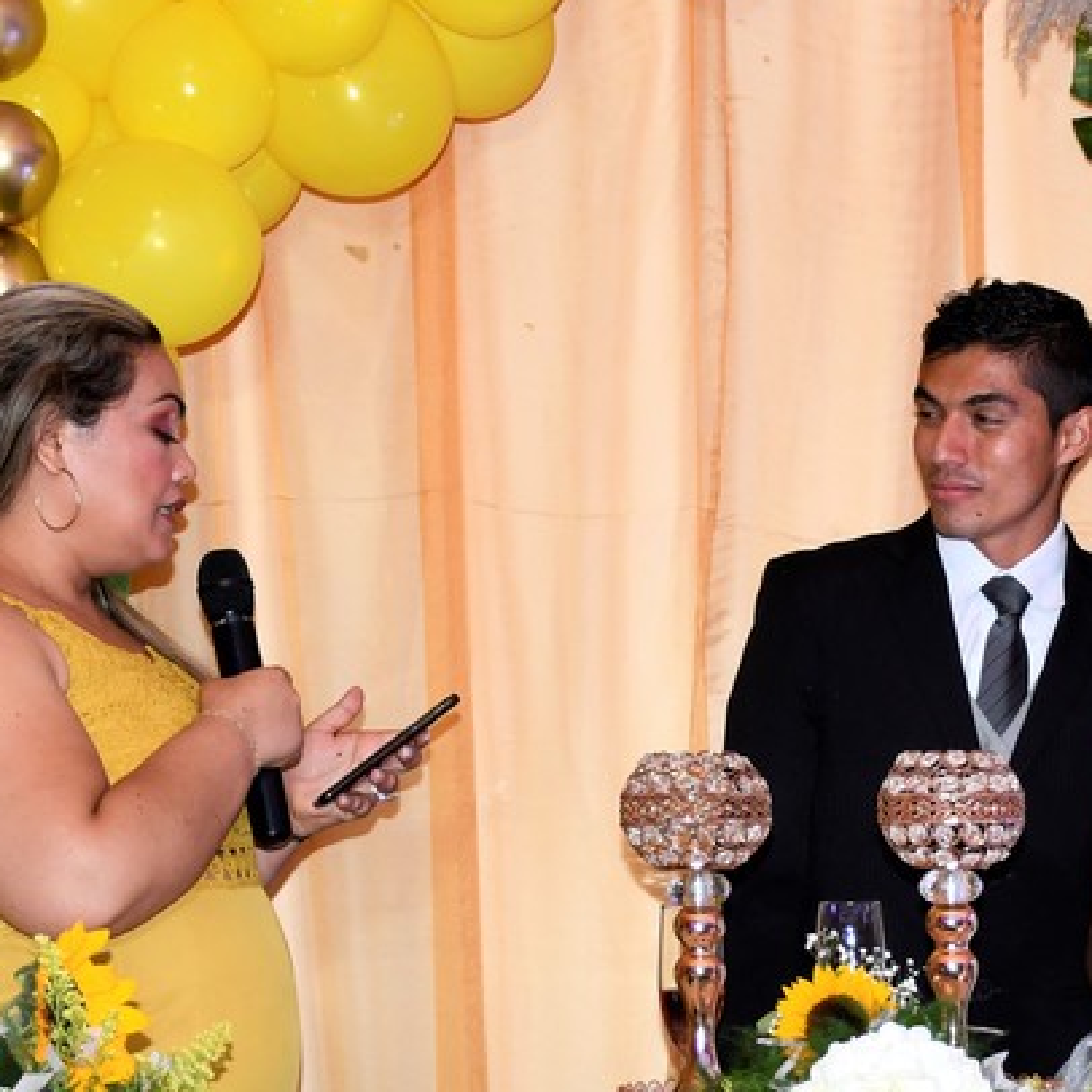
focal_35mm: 143
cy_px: 836
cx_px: 925
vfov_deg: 12.2
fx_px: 5104
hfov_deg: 12.1
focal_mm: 38
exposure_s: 1/60
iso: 500
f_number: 4.2
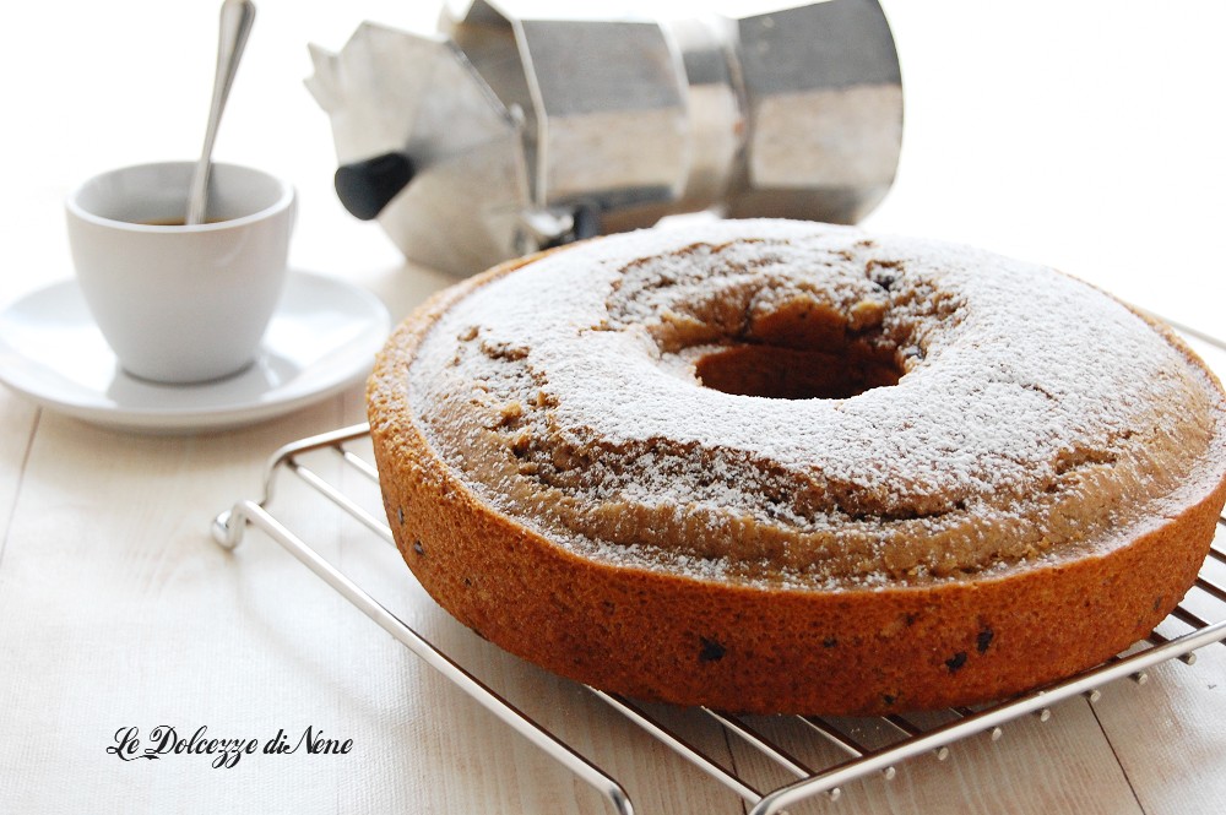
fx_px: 2552
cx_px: 613
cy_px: 408
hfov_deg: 27.0
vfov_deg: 18.2
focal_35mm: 75
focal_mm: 50
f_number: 5.6
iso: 800
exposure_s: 1/30
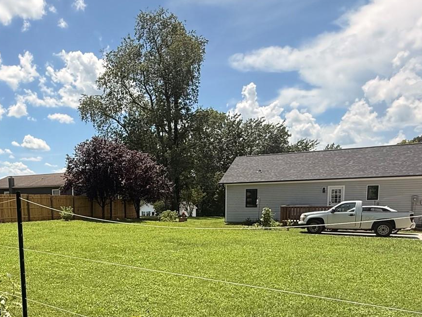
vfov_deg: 41.2
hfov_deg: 53.7
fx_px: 402
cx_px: 125
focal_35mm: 33
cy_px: 251
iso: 50
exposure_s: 1/1534
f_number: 2.2
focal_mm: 2.22
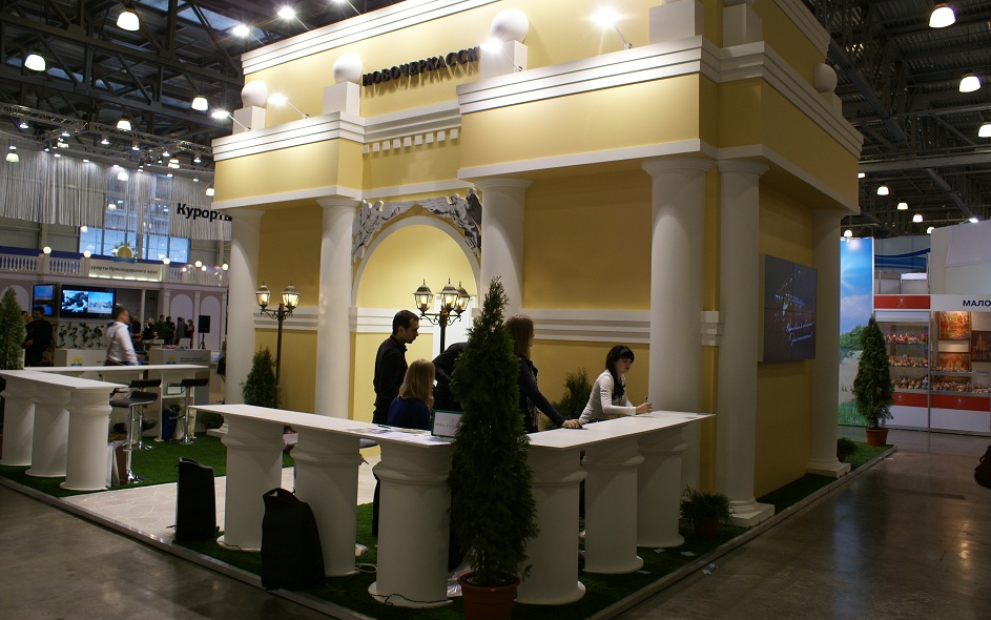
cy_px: 288
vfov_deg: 44.5
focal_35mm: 28
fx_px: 756
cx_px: 491
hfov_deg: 66.5
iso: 100
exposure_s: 1/40
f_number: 4
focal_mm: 18
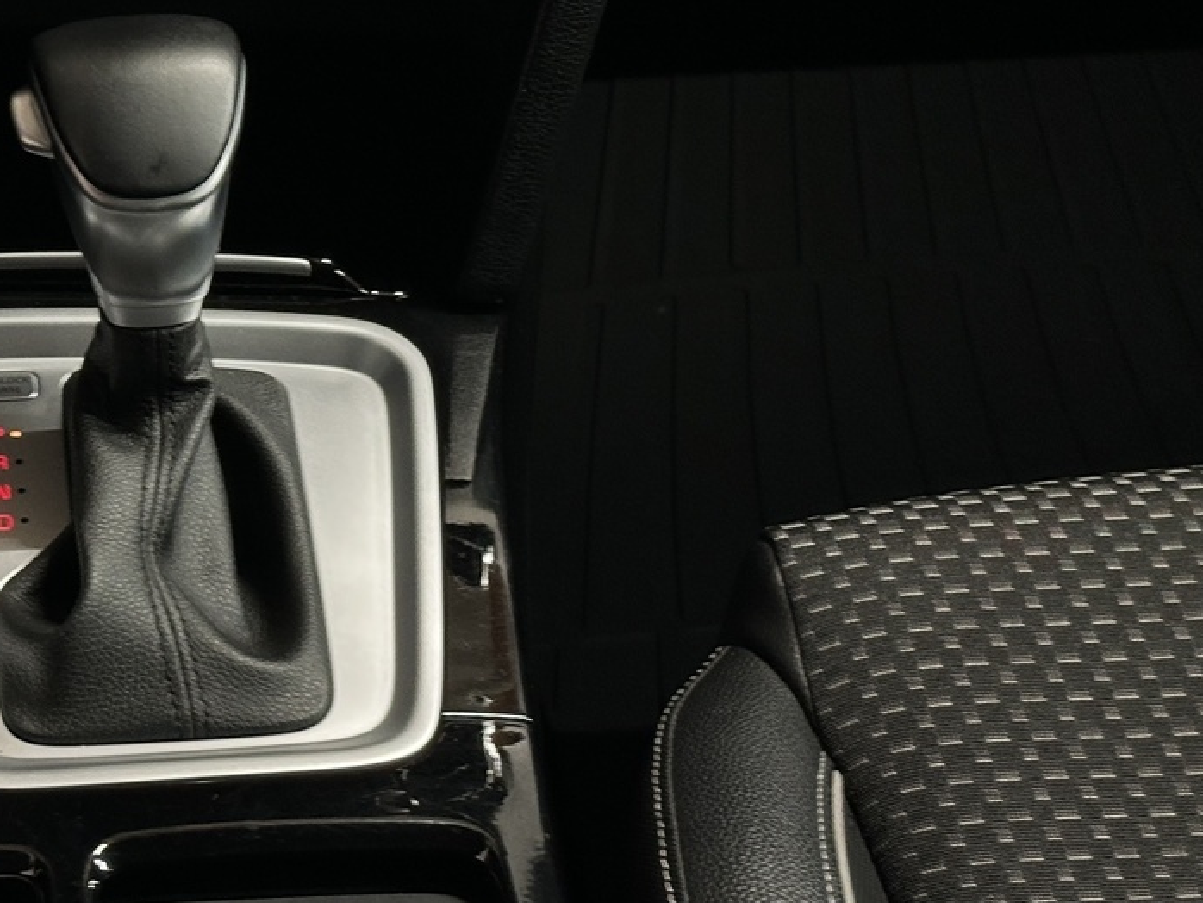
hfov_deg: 19.5
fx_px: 3442
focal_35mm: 99
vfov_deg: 14.9
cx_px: 114
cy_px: 391
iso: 250
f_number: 1.78
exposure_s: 1/48
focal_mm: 6.86
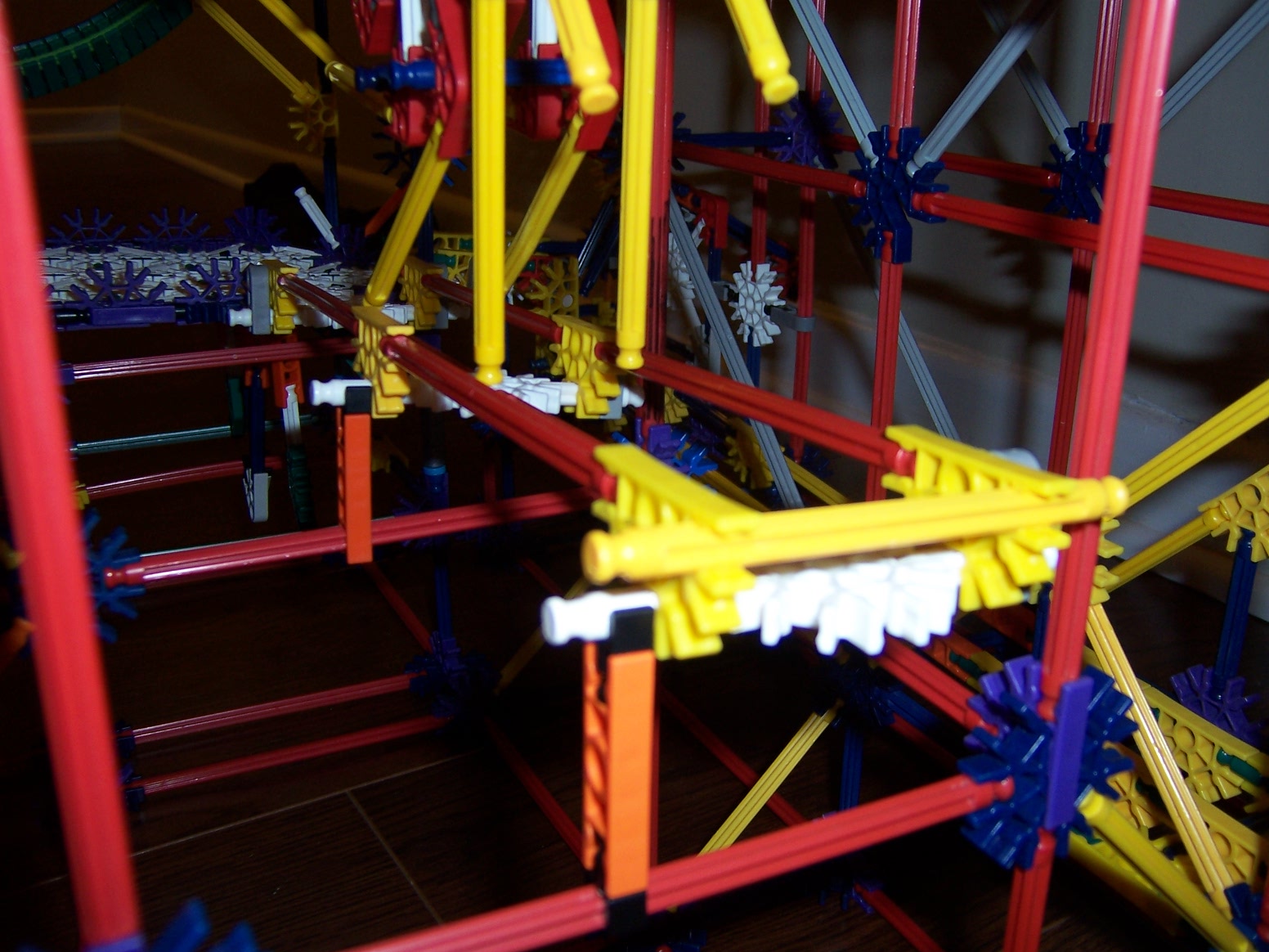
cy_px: 476
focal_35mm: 33
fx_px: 1210
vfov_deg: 42.9
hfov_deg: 55.4
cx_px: 634
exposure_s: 1/60
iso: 80
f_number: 2.8
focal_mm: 5.5
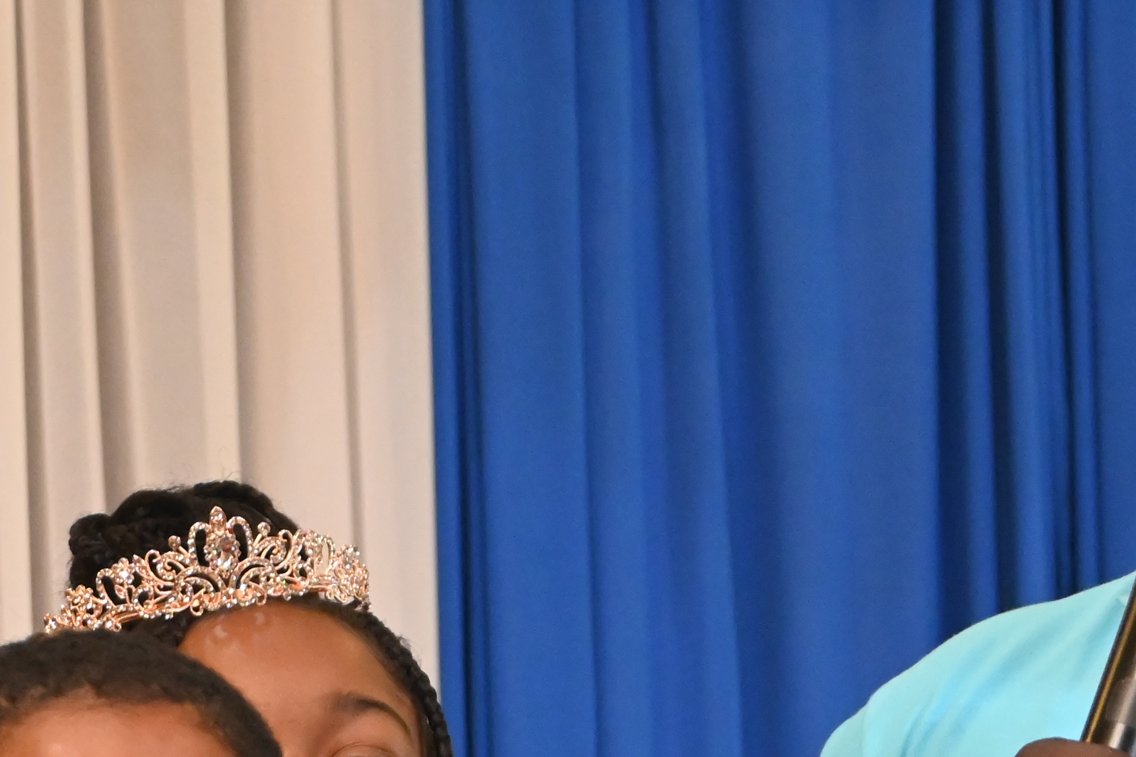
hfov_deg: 5.2
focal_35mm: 393
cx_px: 816
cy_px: 943
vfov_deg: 3.5
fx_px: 12399
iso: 3200
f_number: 5
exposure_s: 1/60
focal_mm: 90
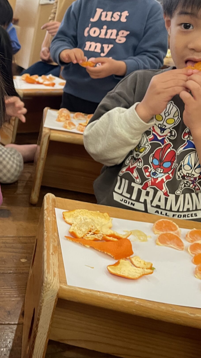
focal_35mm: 45
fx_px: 426
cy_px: 146
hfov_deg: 22.8
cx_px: -79
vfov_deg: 45.3
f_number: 1.6
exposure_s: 1/50
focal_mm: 4.2
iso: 200
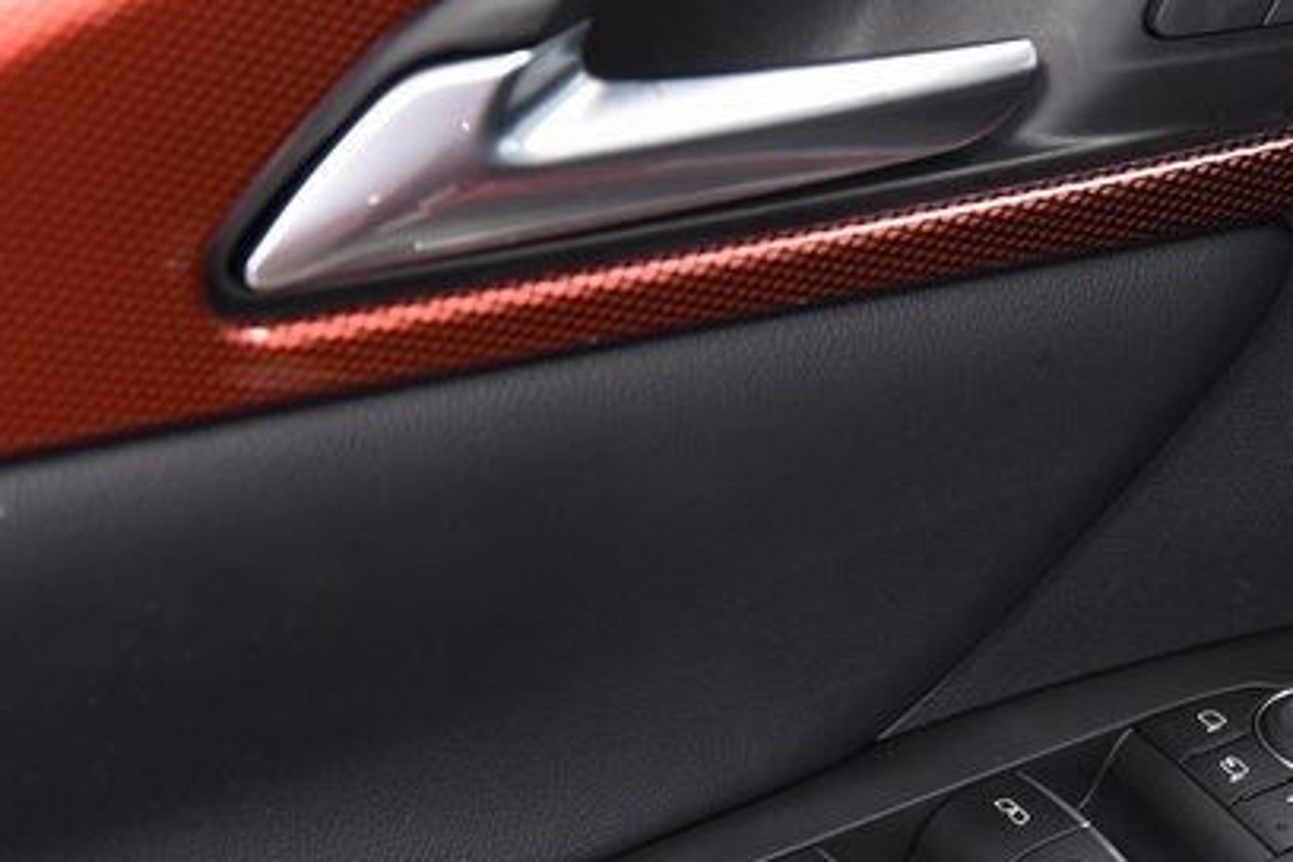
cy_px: 450
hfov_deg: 17.9
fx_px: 4058
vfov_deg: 12.1
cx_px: 1128
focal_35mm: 113
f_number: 4.5
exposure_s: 1/20
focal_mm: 45
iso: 1600
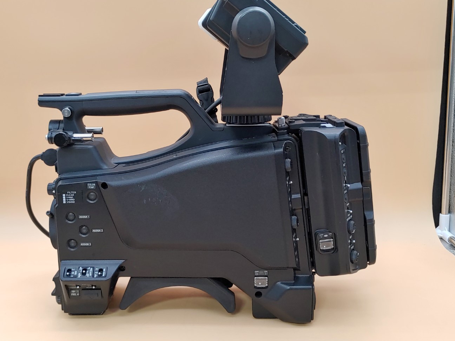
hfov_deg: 46.7
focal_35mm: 40
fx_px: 526
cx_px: 208
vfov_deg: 35.9
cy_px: 158
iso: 50
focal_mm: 4.36
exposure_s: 1/60
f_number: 1.8
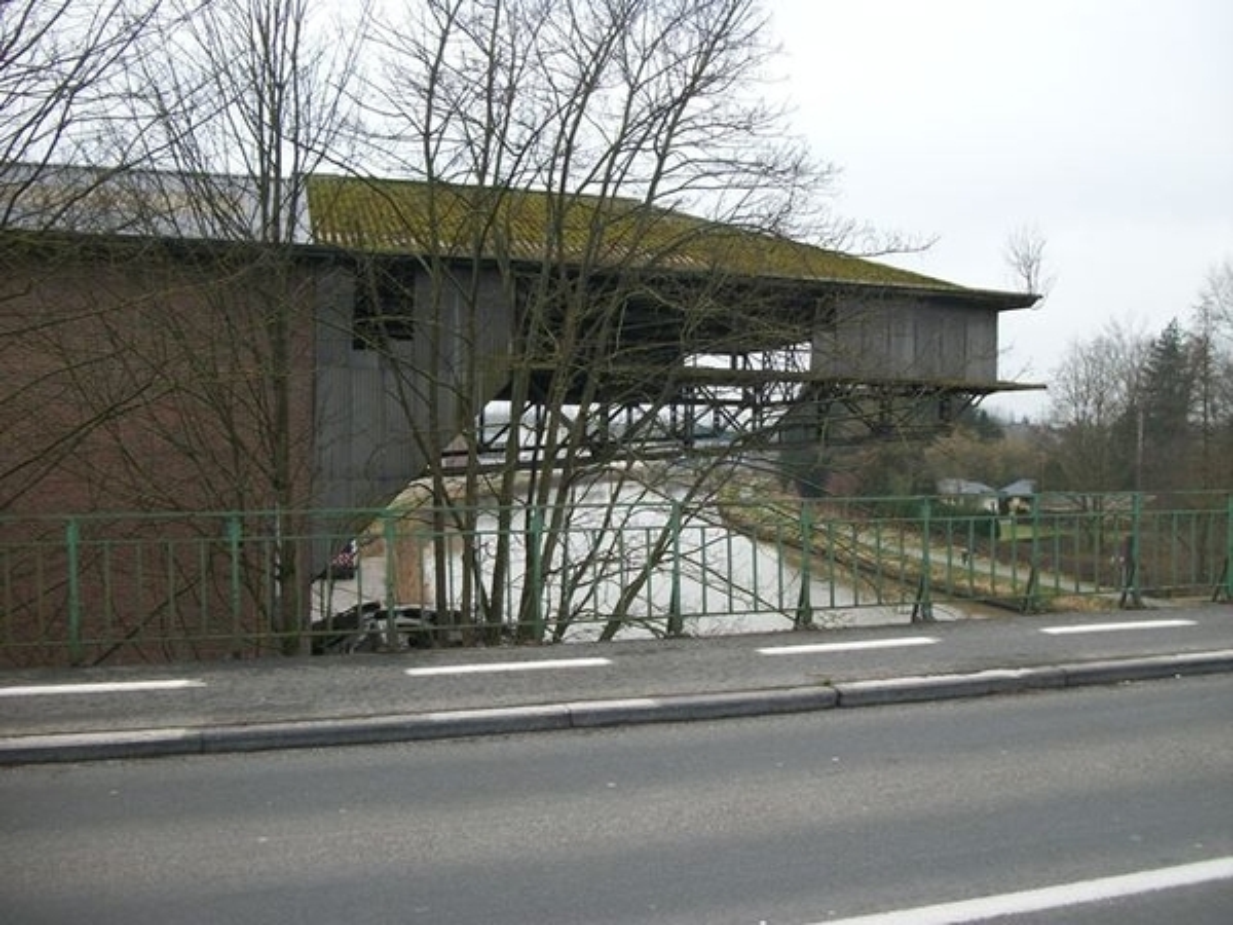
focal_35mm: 32
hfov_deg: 56.8
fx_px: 1140
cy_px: 462
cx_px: 616
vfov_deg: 44.2
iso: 80
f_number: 8.8
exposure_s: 1/30
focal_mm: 5.7
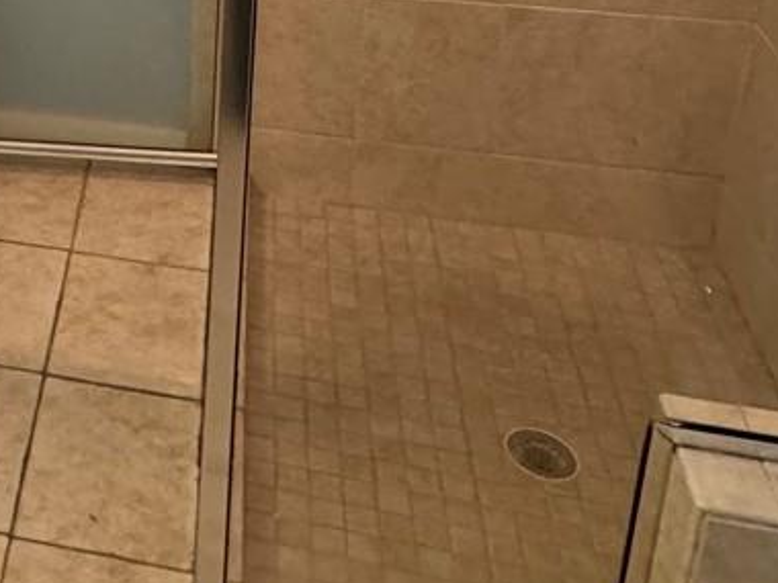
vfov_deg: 21.8
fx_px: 1326
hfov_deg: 28.8
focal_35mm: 59
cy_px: -223
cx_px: -127
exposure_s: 1/120
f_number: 2.2
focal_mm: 2.22
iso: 320
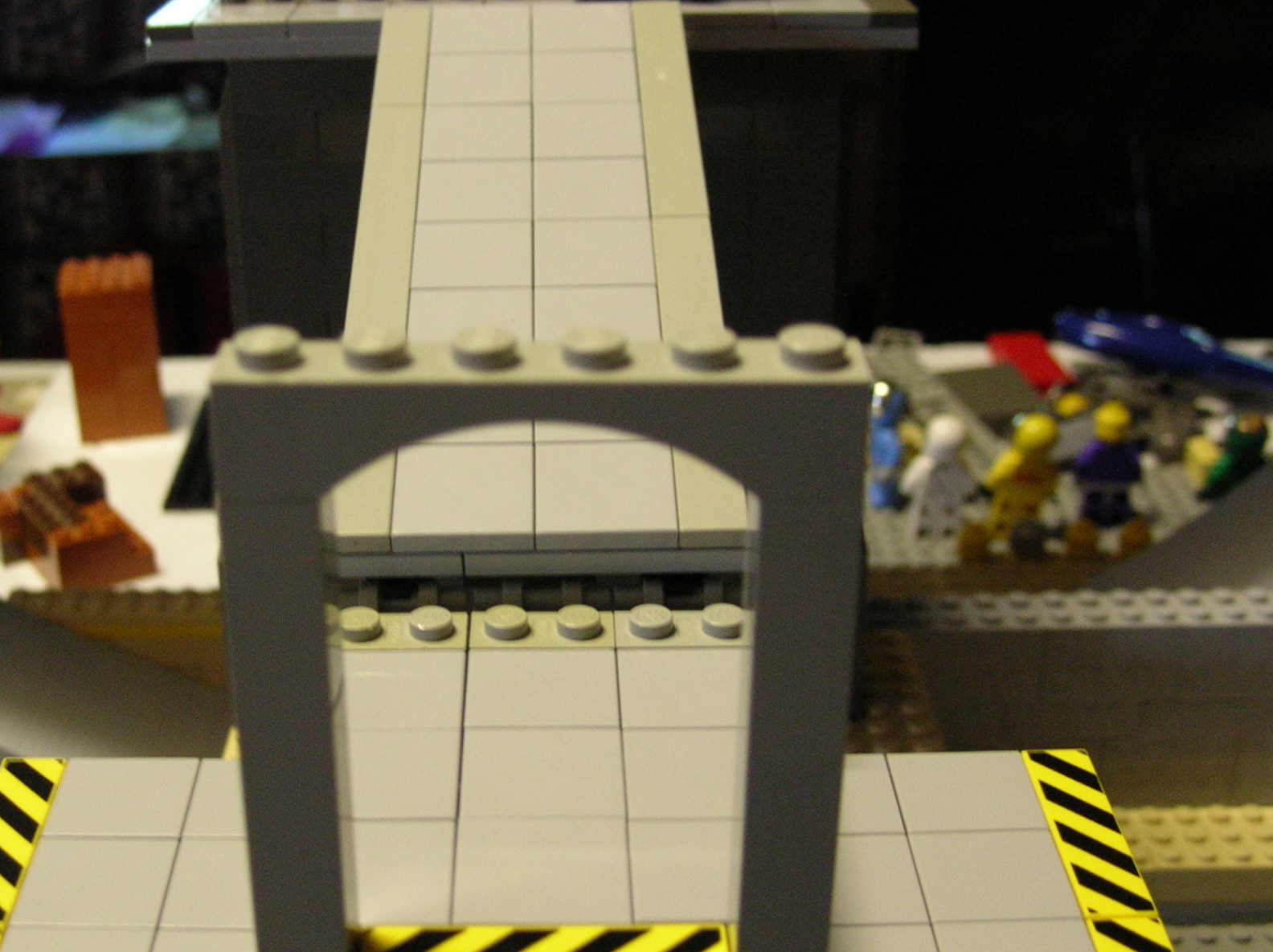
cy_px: 494
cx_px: 495
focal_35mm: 52
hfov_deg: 36.7
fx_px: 1911
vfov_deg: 28.0
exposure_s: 1/3.9
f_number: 2.7
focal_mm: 6
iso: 139
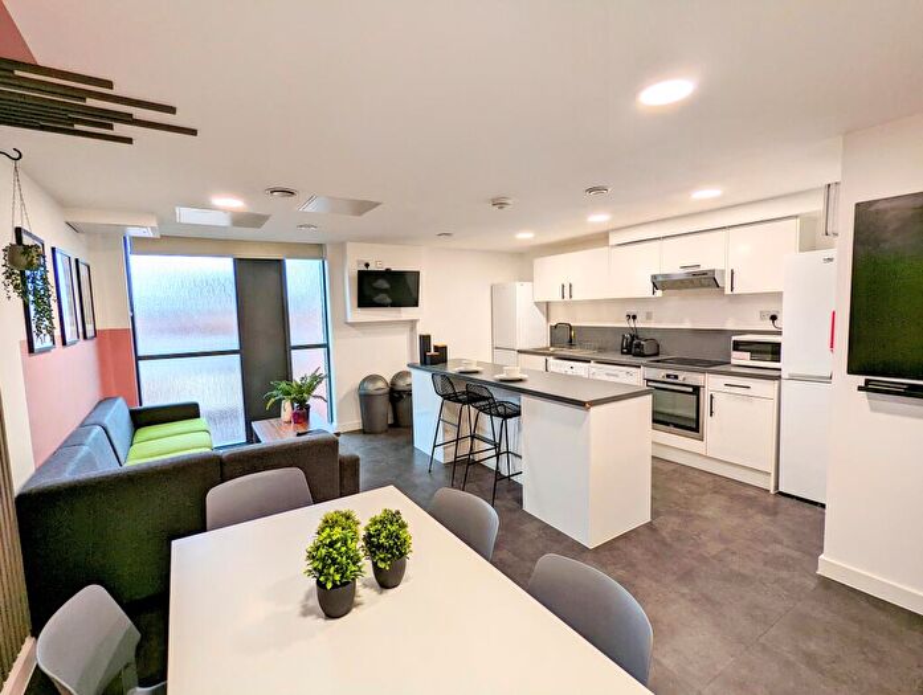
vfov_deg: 78.3
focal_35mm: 16
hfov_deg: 94.4
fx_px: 427
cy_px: 348
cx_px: 462
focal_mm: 2.35
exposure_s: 1/50
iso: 61
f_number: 2.2
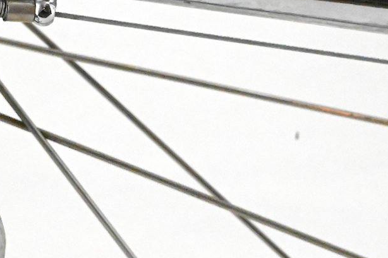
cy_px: 161
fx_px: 2360
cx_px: 134
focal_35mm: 219
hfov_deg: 9.4
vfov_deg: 6.3
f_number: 20
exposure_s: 1/640
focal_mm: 70
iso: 25600
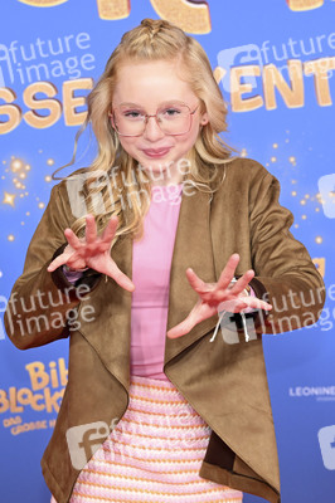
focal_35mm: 75
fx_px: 1049
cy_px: 252
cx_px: 168
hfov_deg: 18.2
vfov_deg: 27.0
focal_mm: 75
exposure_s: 1/200
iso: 800
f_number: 5
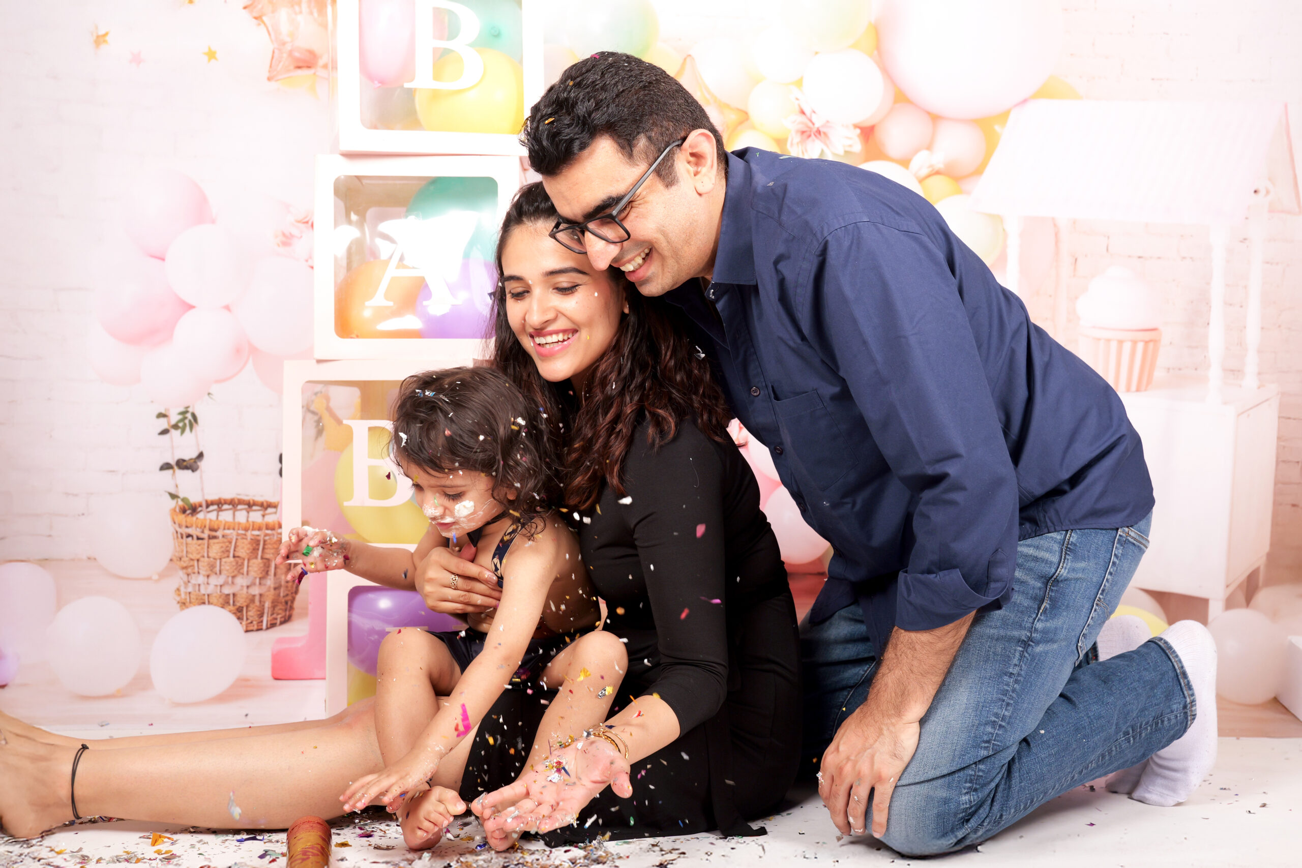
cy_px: 434
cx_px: 651
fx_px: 1447
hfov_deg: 48.5
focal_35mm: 40
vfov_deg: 33.4
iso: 800
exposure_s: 1/160
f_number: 5.6
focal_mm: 40
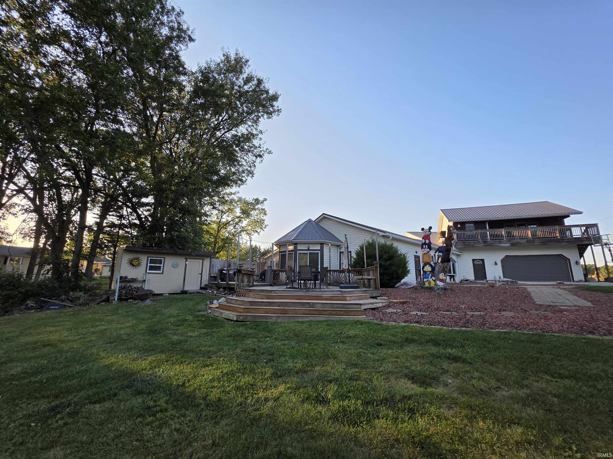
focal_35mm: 13
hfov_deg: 106.2
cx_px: 306
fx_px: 230
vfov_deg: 89.9
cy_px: 230
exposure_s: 1/440
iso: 40
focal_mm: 2.2
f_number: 1.9
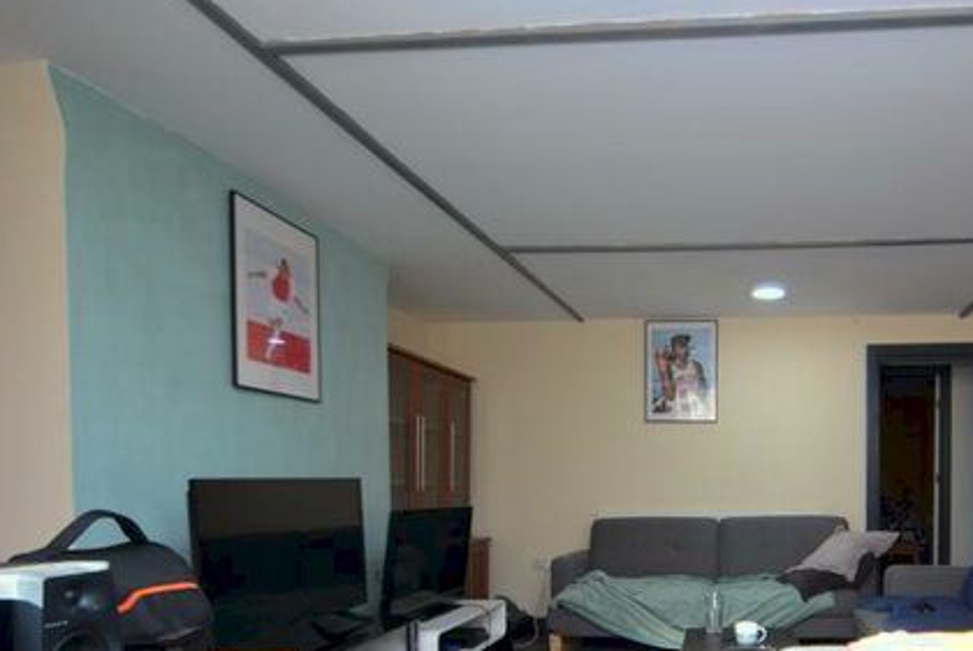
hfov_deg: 64.6
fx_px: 676
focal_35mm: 25
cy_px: 533
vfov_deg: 48.1
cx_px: 790
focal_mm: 10
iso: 400
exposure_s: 1/60
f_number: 4
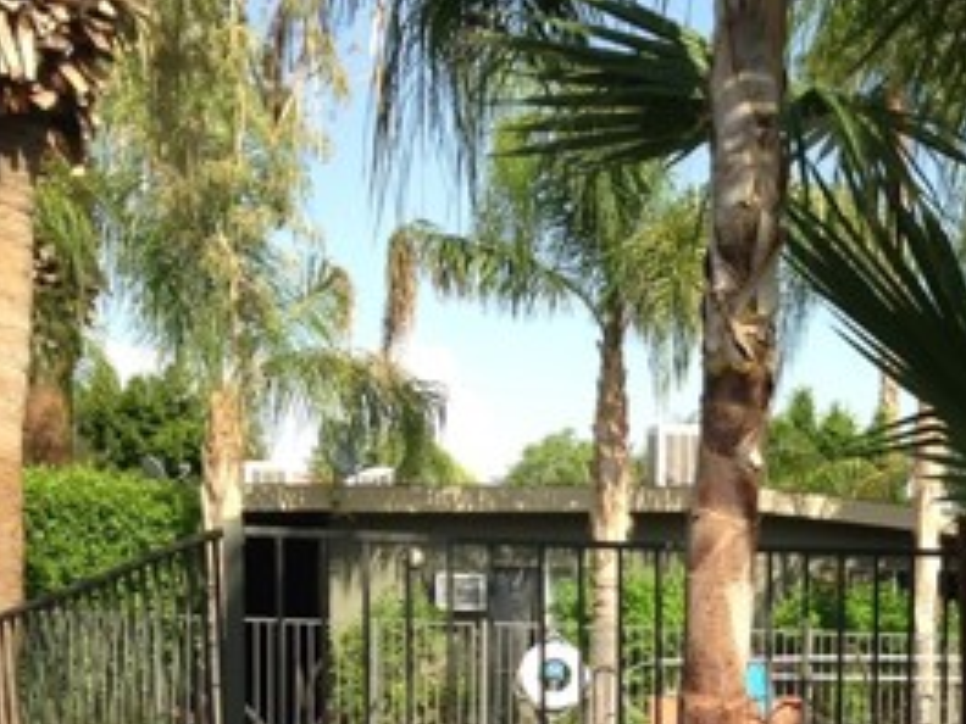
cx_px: 933
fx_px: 2232
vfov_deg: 17.7
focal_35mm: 80
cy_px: 815
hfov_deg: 23.5
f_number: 2.4
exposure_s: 1/889
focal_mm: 4.13
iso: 50
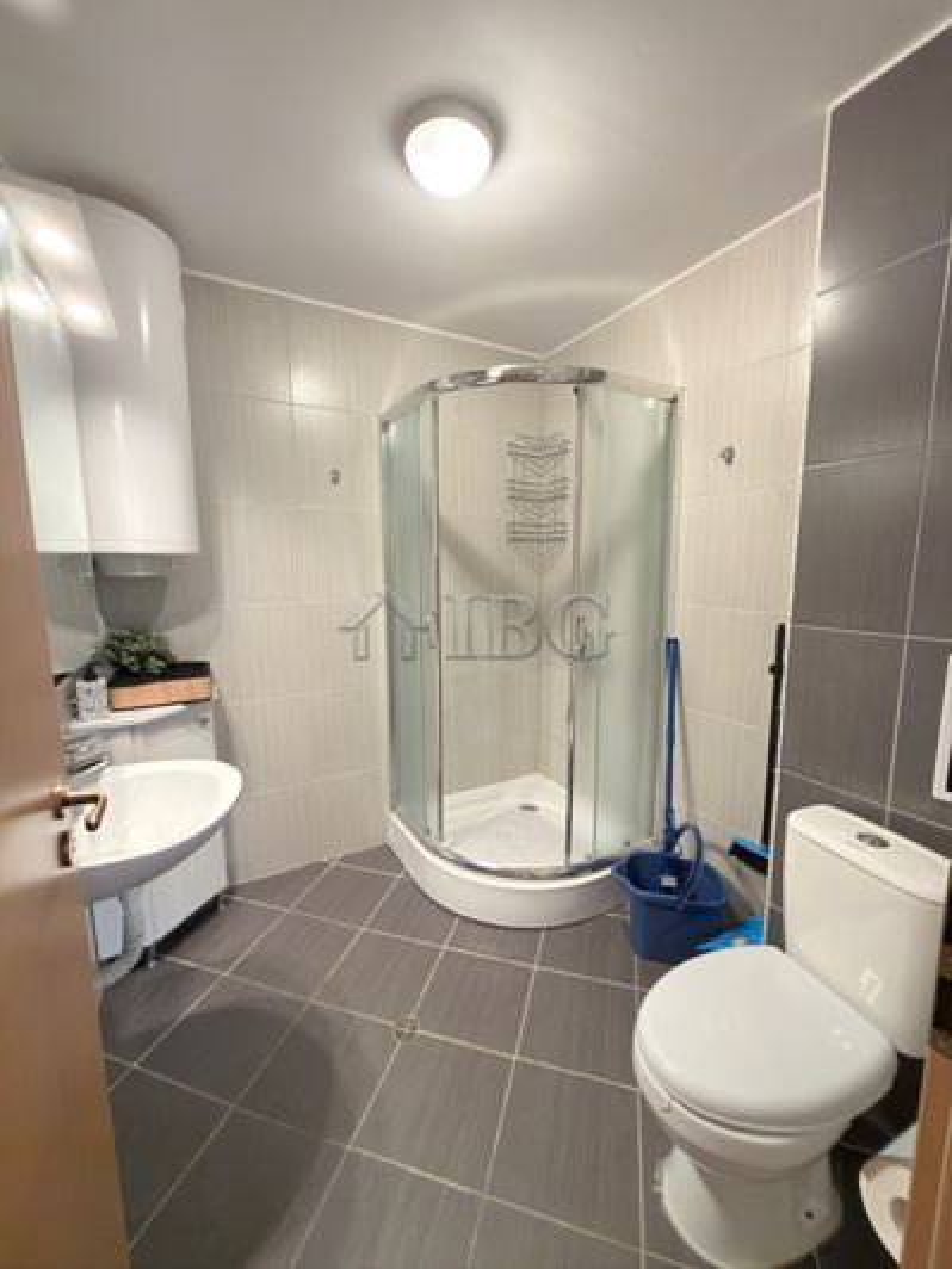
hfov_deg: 85.7
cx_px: 476
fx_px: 513
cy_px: 634
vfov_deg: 102.1
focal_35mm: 14
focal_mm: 2.22
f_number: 2.2
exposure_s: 1/25
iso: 250
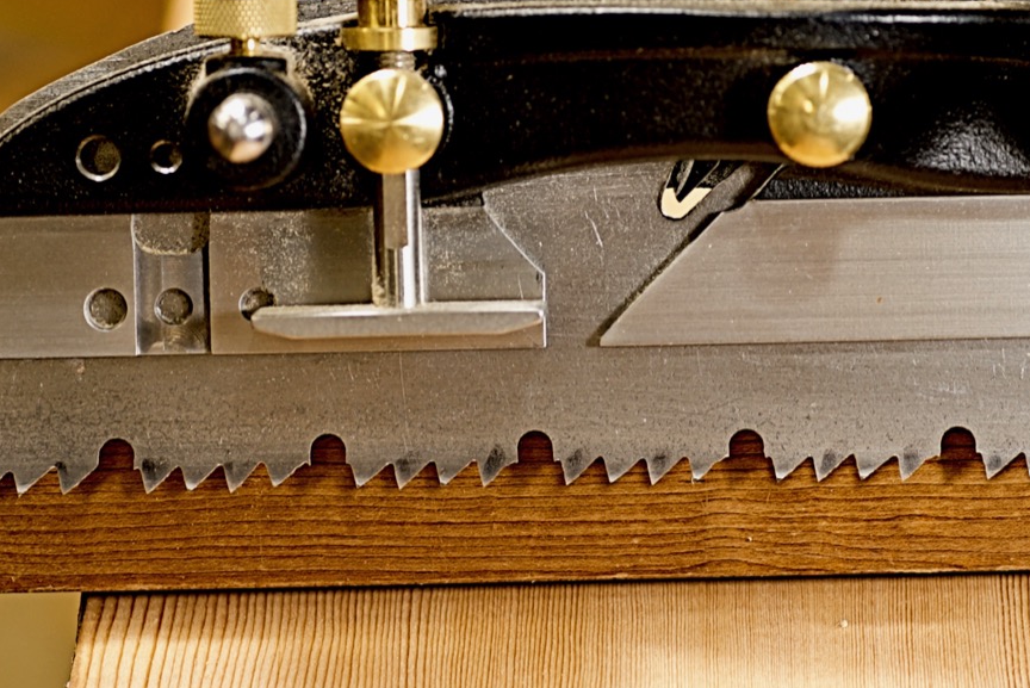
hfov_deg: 8.2
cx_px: 647
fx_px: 7156
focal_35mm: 250
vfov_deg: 5.5
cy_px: 302
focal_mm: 90
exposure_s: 1/15
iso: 200
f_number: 4.5
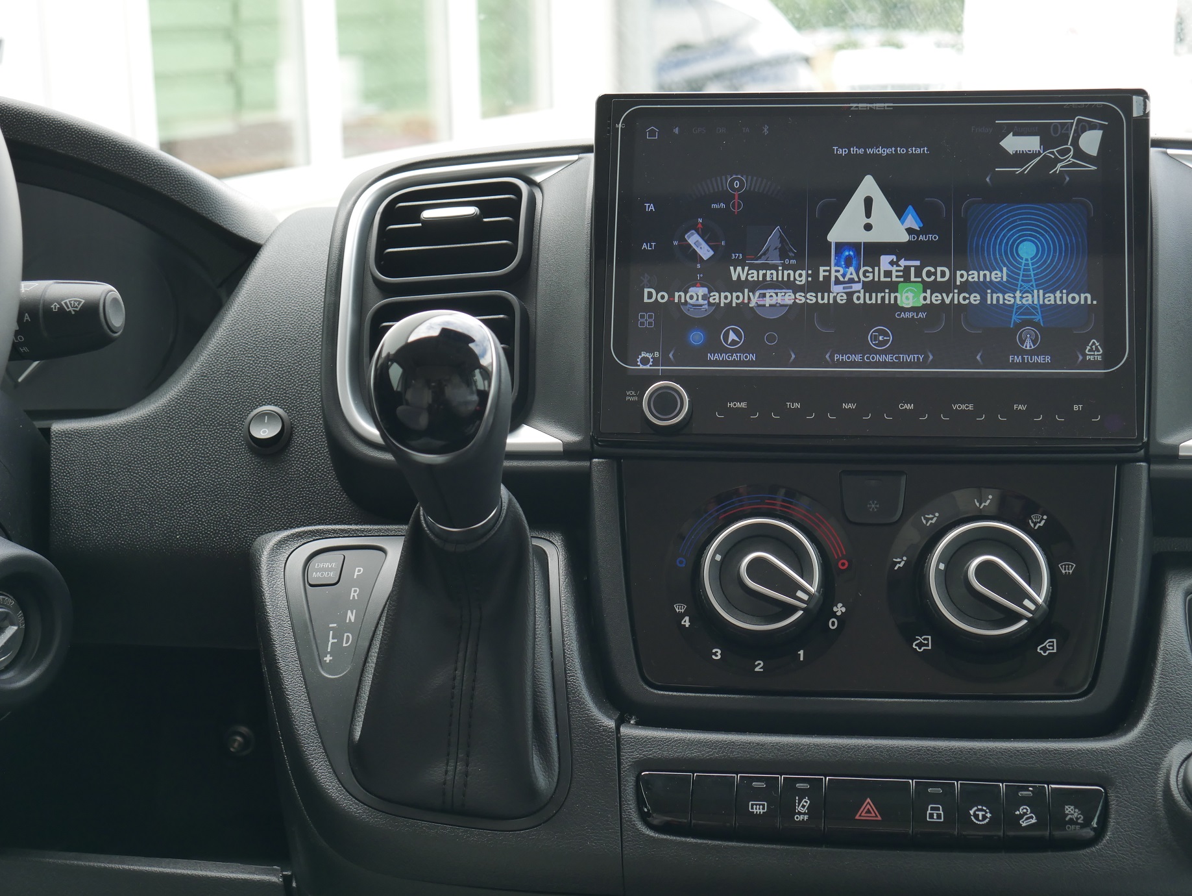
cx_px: 596
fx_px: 2205
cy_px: 448
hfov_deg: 30.2
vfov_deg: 23.0
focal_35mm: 64
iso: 250
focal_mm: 32
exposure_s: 1/80
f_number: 5.4
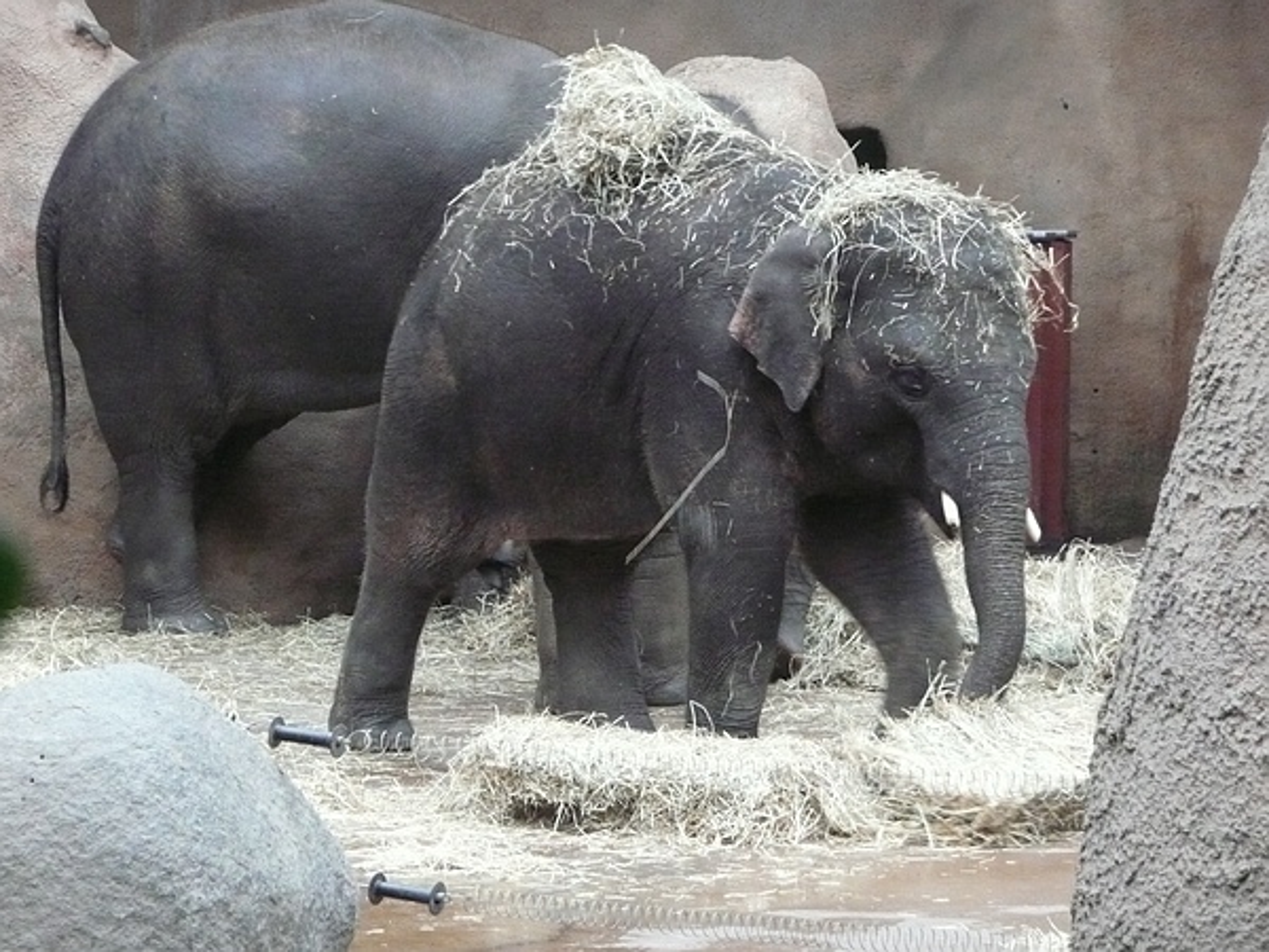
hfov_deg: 11.6
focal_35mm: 170
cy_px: 476
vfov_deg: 8.7
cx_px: 634
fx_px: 6232
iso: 800
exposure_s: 1/60
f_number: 4.8
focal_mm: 27.9
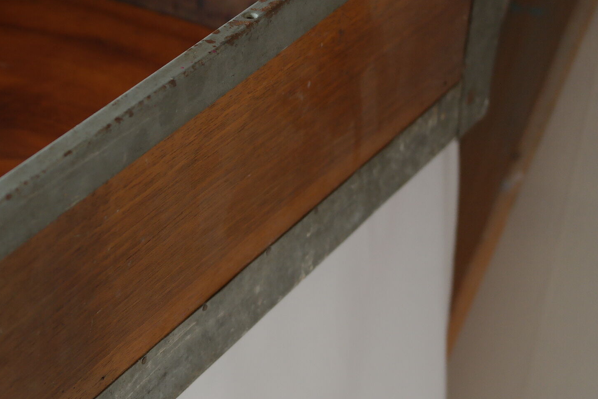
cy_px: 278
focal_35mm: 88
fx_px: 1462
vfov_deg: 15.5
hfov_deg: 22.6
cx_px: 60
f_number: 4
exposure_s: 1/50
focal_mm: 28
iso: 400
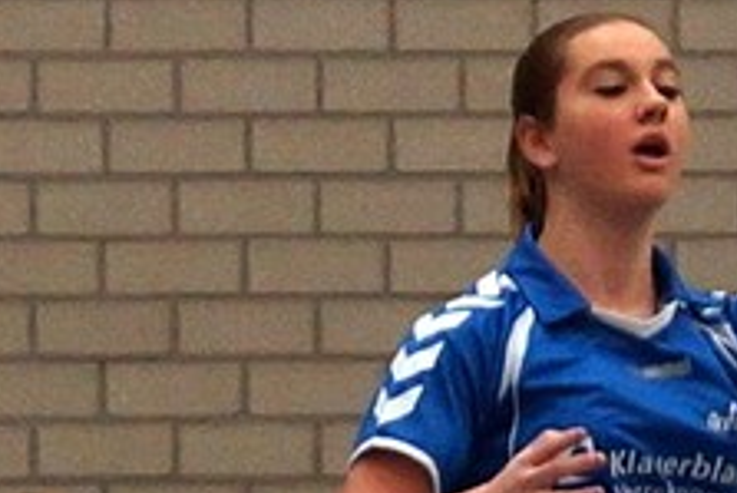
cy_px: 877
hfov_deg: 5.8
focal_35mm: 345
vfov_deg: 4.0
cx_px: 1613
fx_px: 7067
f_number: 2.8
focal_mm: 50
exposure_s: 1/200
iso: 640
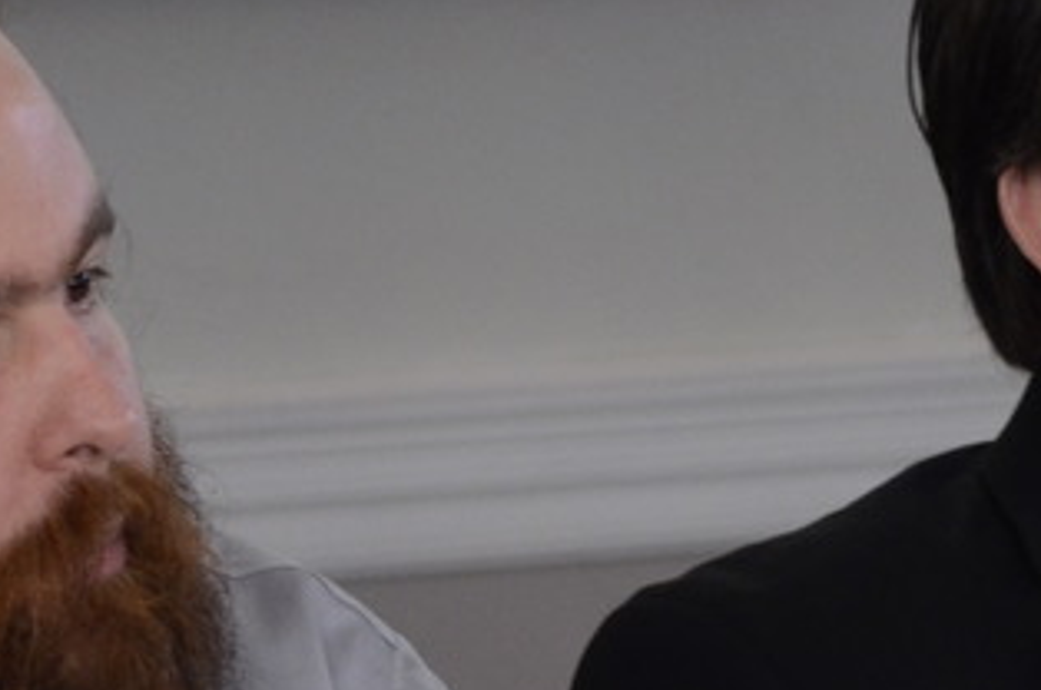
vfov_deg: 3.3
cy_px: 743
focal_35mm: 411
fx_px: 11861
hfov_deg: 5.0
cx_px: -5
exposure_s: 1/80
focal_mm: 86
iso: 1600
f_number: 5.6
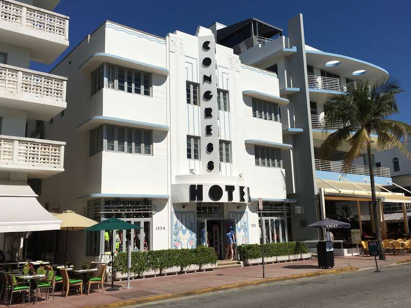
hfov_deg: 61.7
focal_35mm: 29
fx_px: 344
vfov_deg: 48.2
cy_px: 154
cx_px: 206
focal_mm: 4.15
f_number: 2.2
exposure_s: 1/5128
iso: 25
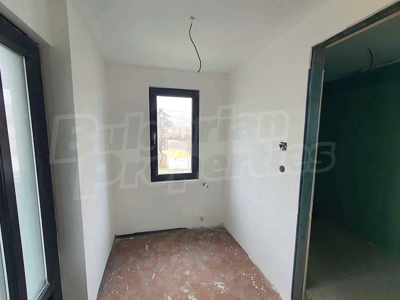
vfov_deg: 85.7
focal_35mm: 14
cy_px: 152
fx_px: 162
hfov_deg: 102.0
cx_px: 192
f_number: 2.2
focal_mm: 1.8
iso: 160
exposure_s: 1/50
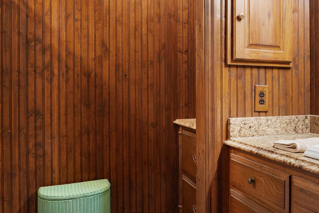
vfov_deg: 36.8
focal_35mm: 36
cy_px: 89
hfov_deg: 50.3
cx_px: 251
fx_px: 319
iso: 1250
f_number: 6.3
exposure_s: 1/4
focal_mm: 16
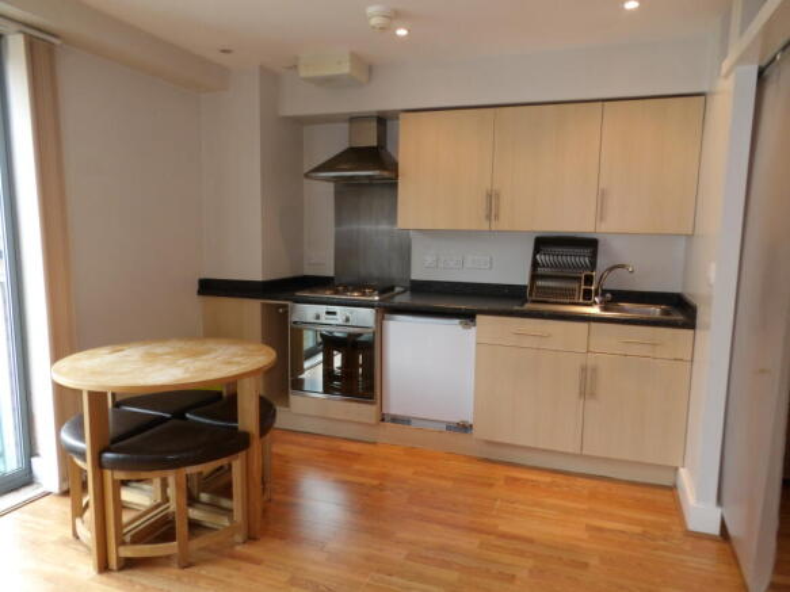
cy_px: 296
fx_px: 548
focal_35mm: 24
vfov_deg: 56.8
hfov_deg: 71.6
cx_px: 395
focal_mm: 4.3
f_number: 4.1
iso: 200
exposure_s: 1/15
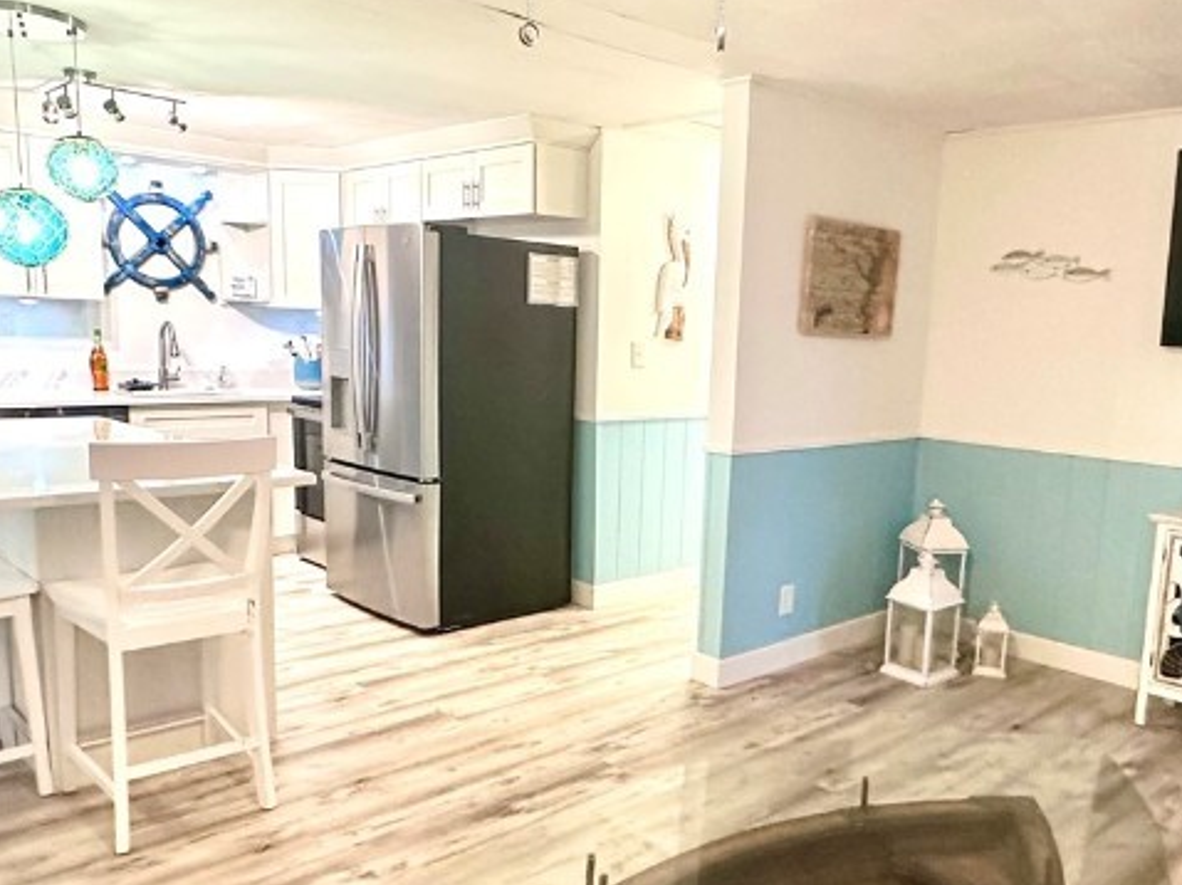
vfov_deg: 46.7
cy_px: 499
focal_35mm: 30
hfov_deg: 59.7
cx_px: 685
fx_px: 1024
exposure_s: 1/60
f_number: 2.2
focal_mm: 2.22
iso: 500
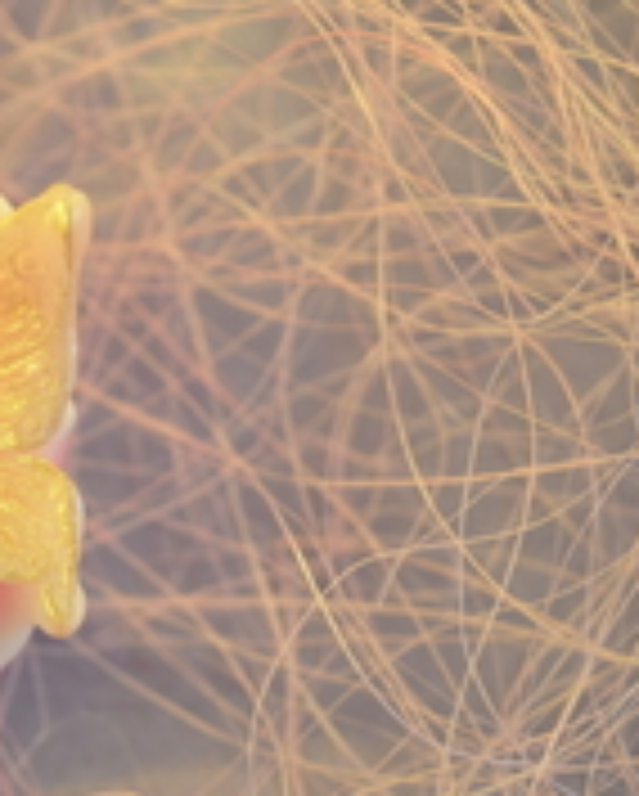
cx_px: -324
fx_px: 2195
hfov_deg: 15.3
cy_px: 497
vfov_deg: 20.5
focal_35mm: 93
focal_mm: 26
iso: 1250
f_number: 4.2
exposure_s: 1/60
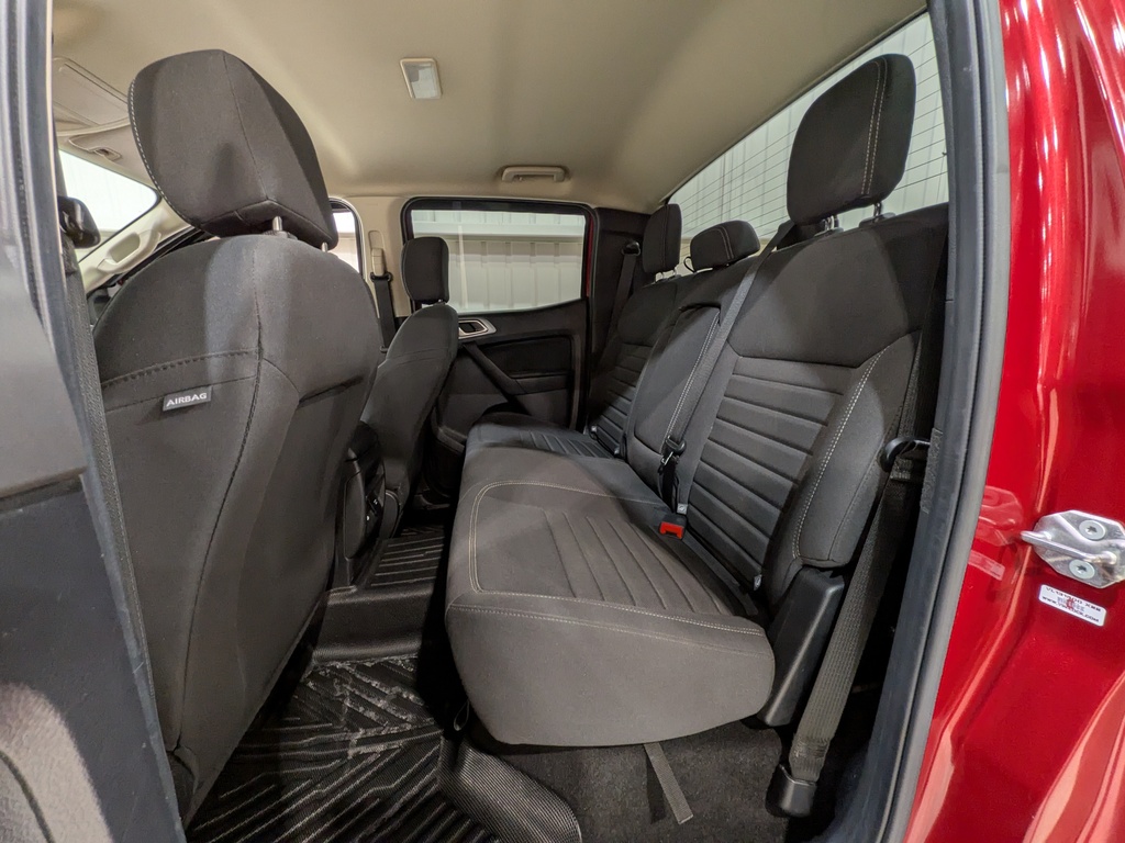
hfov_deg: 102.1
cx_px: 562
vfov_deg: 85.7
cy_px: 422
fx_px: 455
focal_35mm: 14
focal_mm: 1.83
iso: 169
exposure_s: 1/33.3
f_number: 2.2
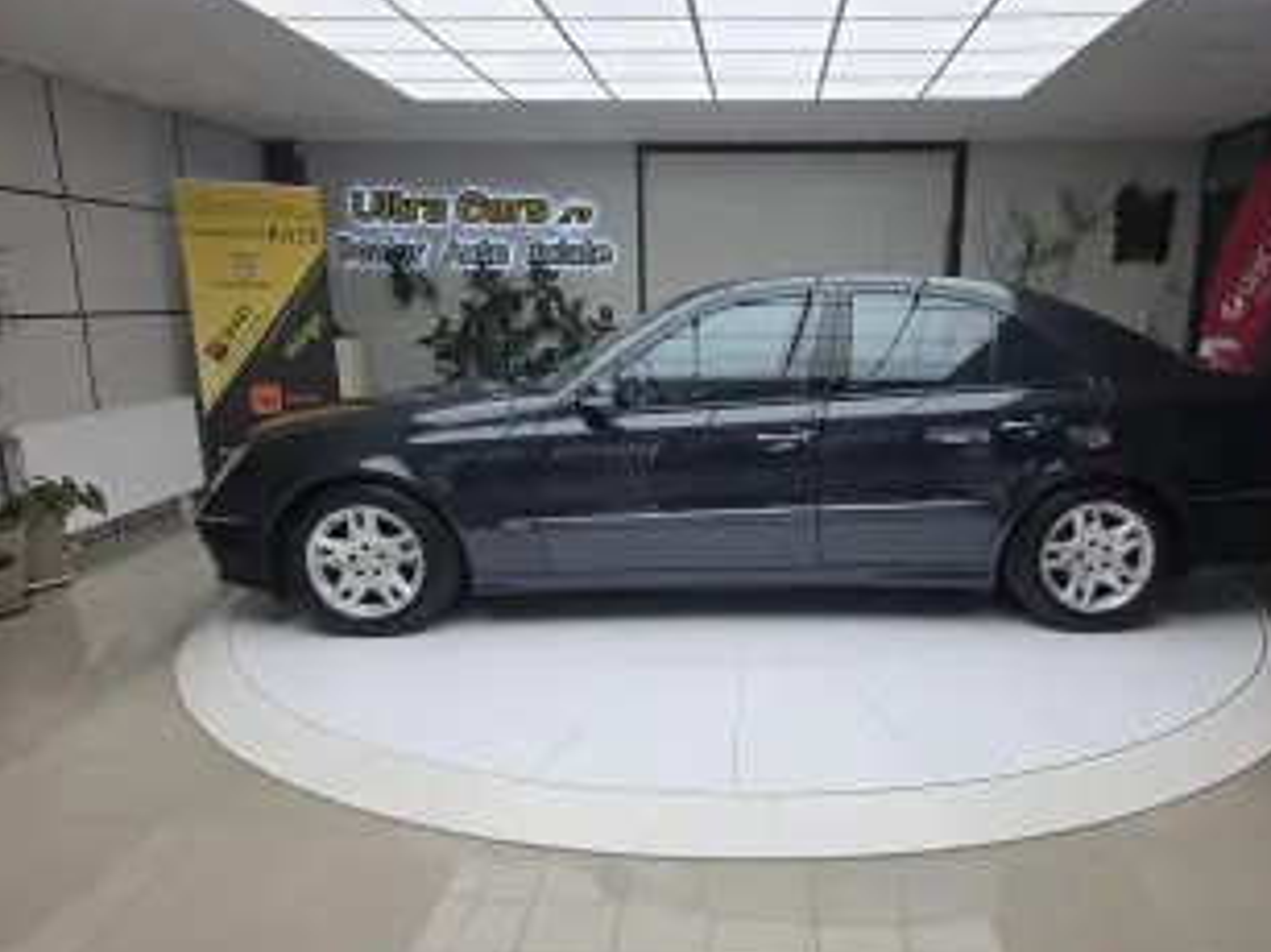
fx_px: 991
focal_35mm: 27
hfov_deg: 64.9
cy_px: 538
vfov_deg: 51.2
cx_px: 741
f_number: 1.7
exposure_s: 1/111
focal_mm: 6.25
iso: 12
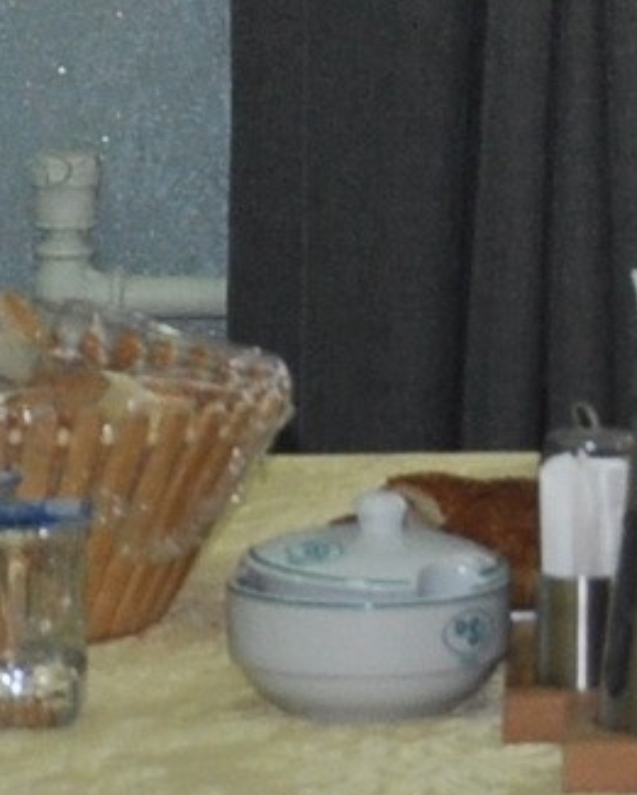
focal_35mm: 444
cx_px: 1750
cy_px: -312
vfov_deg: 4.3
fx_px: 10458
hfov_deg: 3.4
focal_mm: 32
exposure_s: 1/200
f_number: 4.2
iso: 400
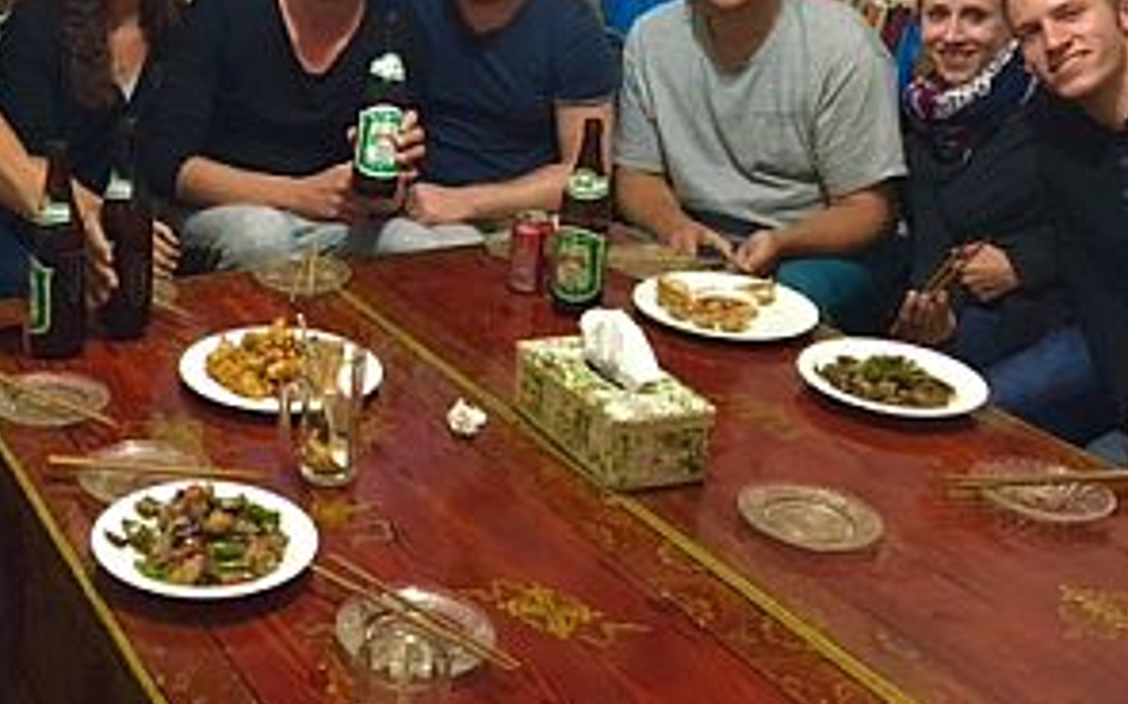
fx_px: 1536
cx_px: 291
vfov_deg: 25.4
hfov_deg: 39.3
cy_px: 165
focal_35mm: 50
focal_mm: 4.15
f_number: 2.2
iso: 250
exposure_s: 1/17
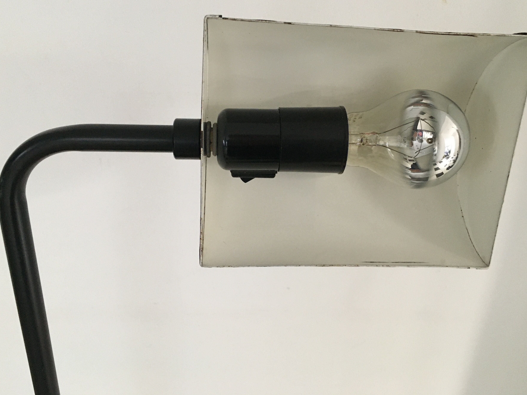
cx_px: 275
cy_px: 174
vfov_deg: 42.9
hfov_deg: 55.3
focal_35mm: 33
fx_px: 502
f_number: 2.2
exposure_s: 1/25
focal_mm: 4.15
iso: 200
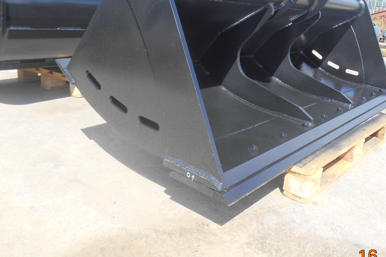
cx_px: 235
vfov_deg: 37.8
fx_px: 375
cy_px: 108
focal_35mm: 35
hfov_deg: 54.0
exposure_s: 1/400
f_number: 3.4
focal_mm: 4.7
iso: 80
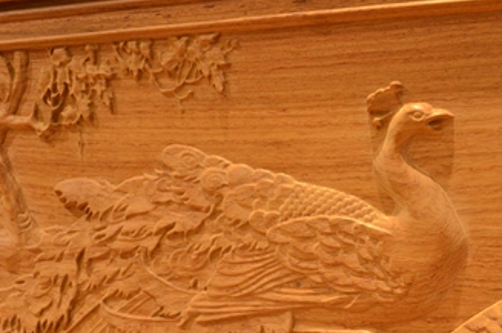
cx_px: 298
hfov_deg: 30.5
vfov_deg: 20.1
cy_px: 300
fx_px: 919
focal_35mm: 66
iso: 1600
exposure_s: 1/60
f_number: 3.8
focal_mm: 24
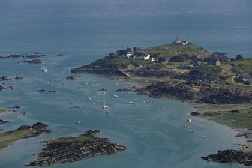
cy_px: 84
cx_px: 126
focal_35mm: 170
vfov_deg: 8.1
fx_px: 1190
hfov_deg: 12.1
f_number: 7.1
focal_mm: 170
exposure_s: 1/1600
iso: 400
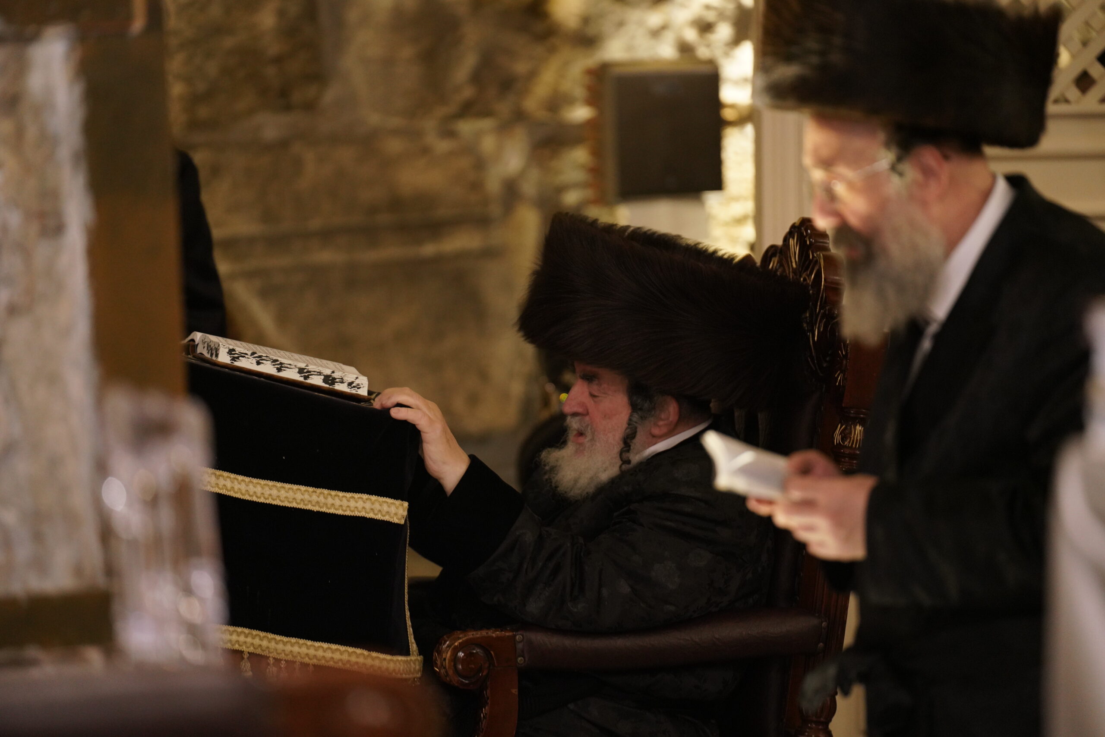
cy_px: 368
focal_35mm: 180
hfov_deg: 11.4
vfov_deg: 7.6
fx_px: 5526
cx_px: 552
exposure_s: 1/125
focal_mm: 180
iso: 3200
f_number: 2.8
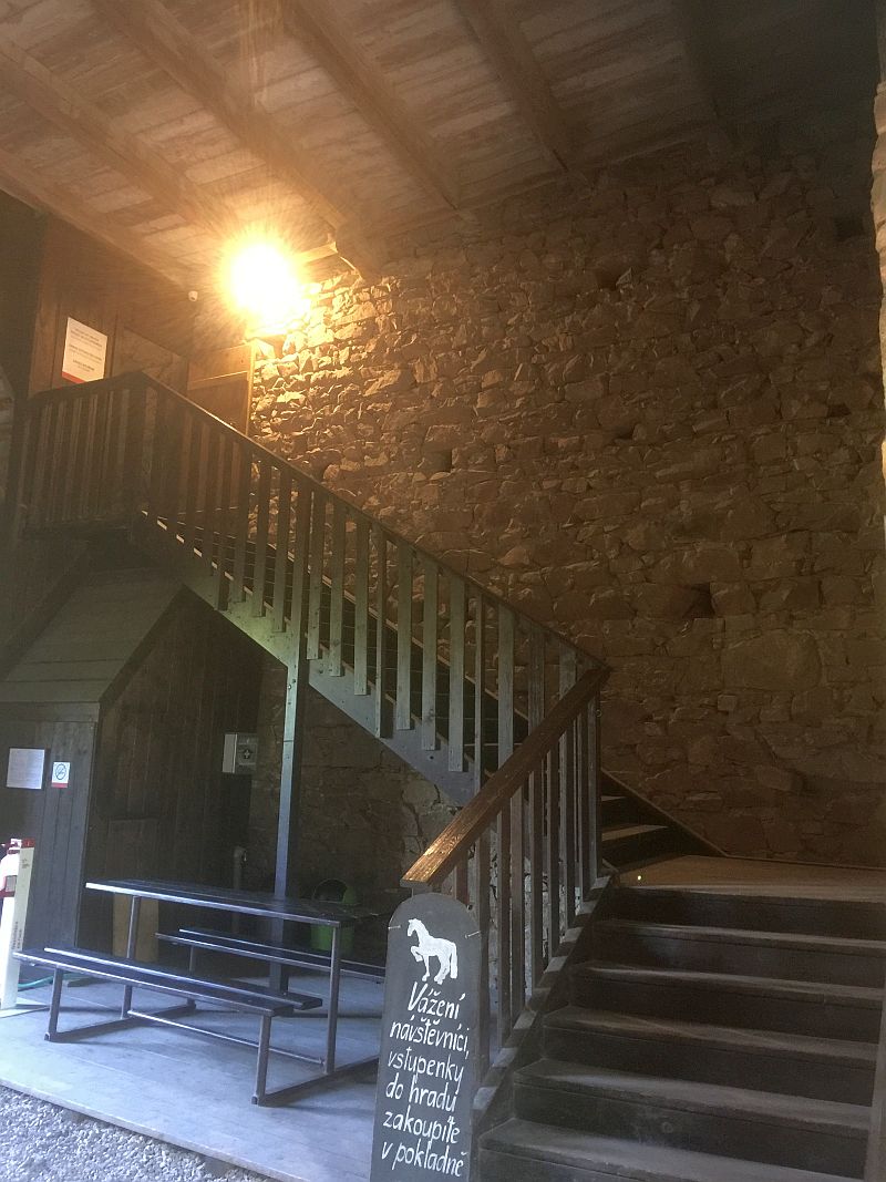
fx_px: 990
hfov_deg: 48.2
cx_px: 443
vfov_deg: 61.7
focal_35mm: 29
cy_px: 591
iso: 125
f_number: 2.2
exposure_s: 1/8
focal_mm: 4.15
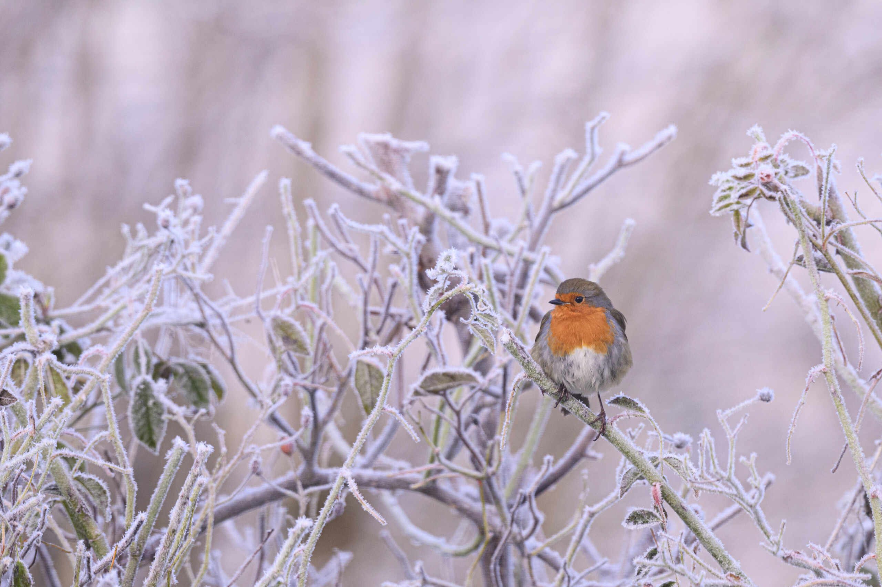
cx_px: 441
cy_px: 294
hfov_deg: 2.8
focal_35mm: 750
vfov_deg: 1.8
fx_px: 18368
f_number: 6.3
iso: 900
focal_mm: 500
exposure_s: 1/320
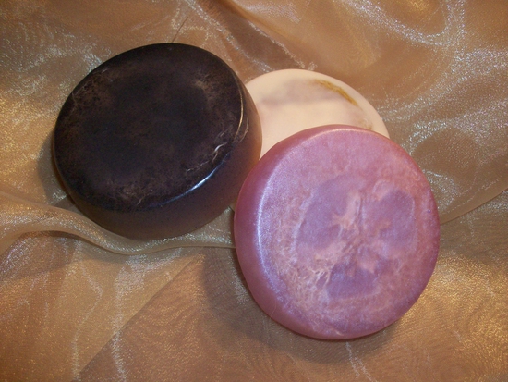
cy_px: 191
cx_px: 254
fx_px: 499
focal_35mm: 34
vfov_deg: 41.8
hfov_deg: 53.9
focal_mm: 5.7
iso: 160
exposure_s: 1/60
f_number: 2.8
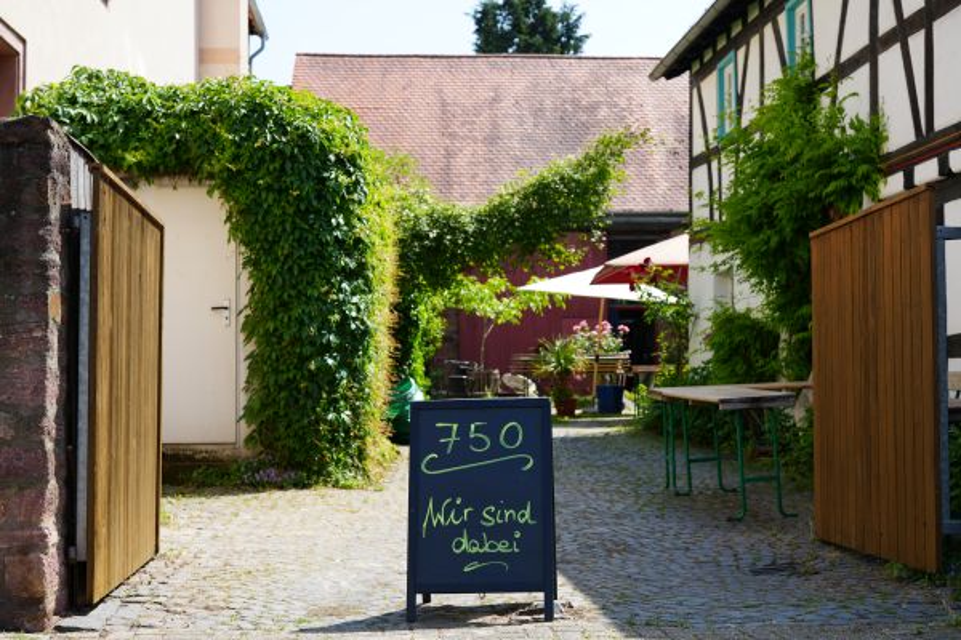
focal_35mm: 51
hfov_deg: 38.9
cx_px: 480
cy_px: 320
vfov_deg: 26.5
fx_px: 1361
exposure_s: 1/250
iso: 100
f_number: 4.5
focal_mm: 51
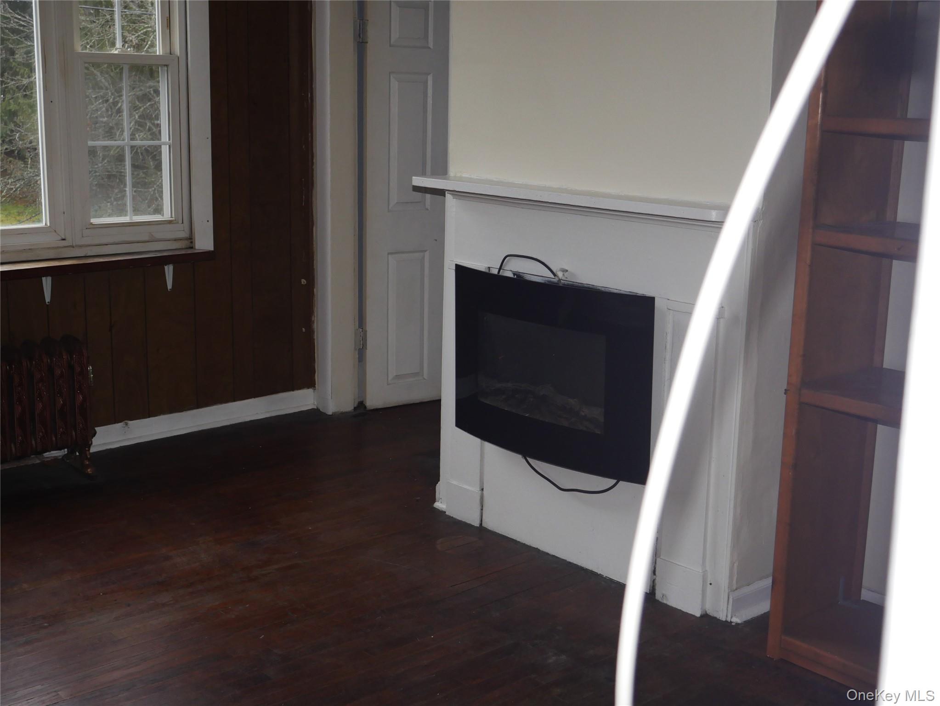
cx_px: 470
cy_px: 353
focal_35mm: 44
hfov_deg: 42.9
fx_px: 1195
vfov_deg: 32.9
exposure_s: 1/160
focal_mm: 22
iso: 800
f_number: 4.7
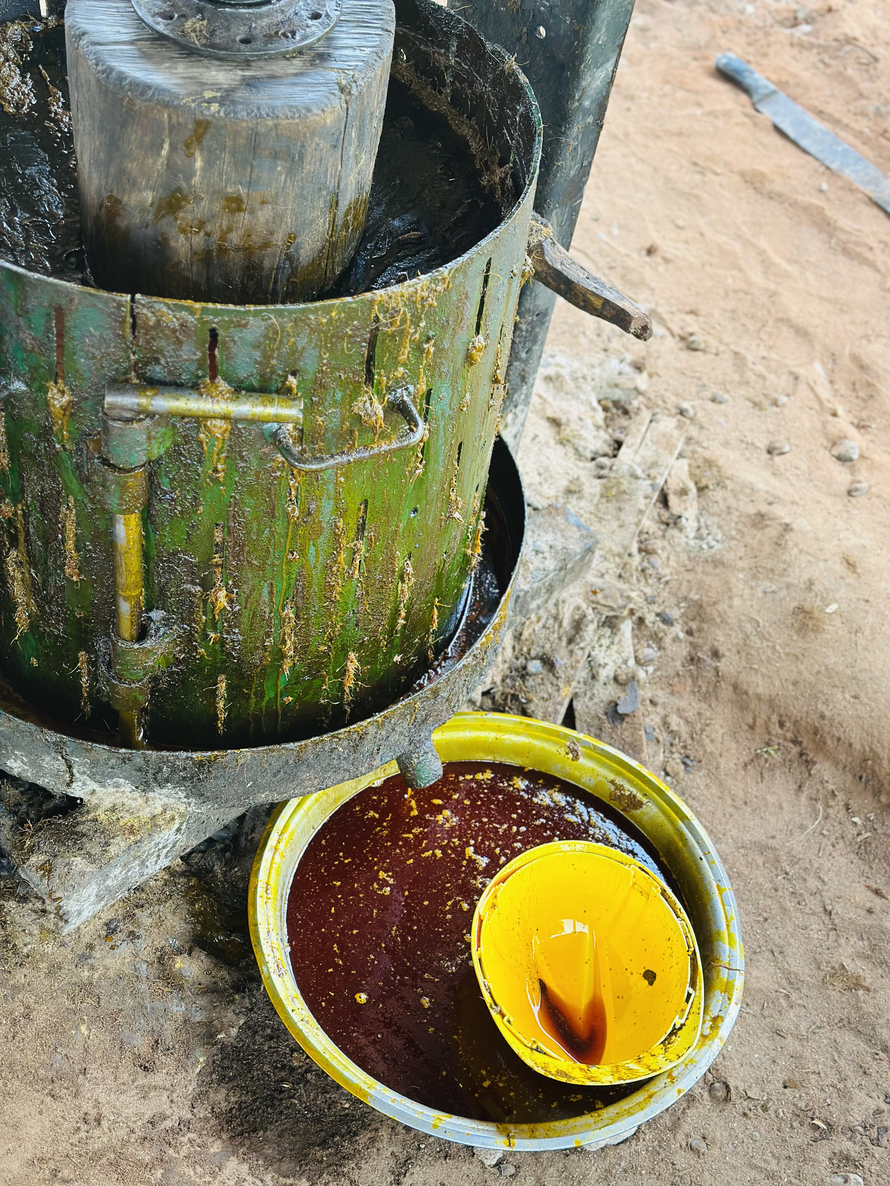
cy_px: 593
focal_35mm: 48
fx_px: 1645
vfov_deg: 39.7
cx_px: 445
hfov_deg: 30.3
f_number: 1.78
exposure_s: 1/108
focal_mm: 6.86
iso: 125
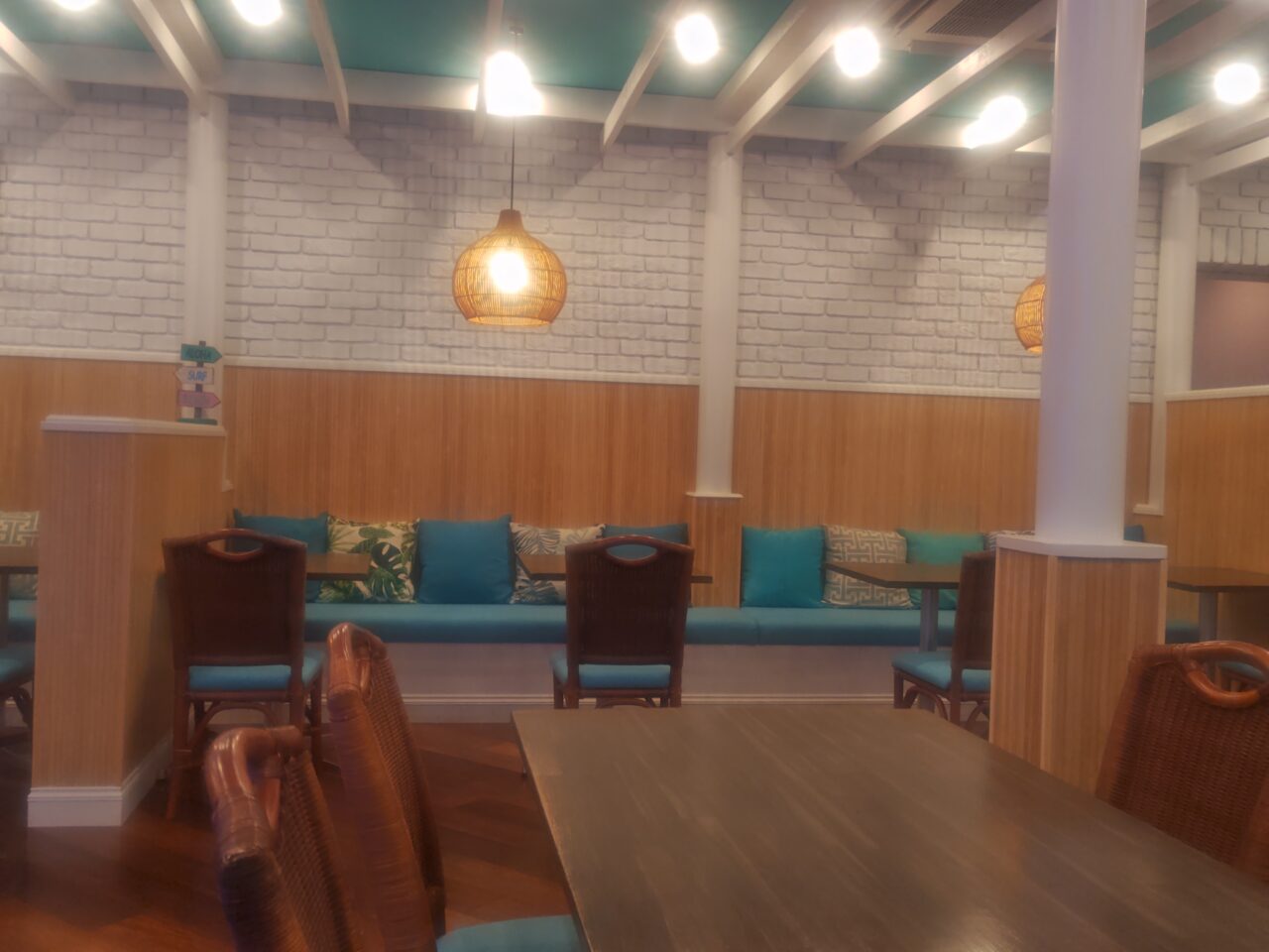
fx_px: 843
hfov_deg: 73.9
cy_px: 476
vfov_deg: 58.9
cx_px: 634
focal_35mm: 23
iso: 156
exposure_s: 1/60
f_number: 1.9
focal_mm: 5.56
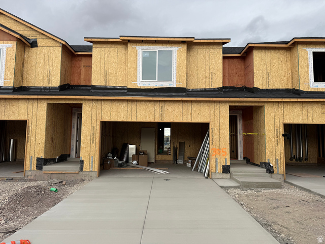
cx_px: 162
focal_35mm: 24
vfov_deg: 56.8
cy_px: 122
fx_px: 225
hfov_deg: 71.6
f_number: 1.78
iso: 80
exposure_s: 1/868
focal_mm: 6.76
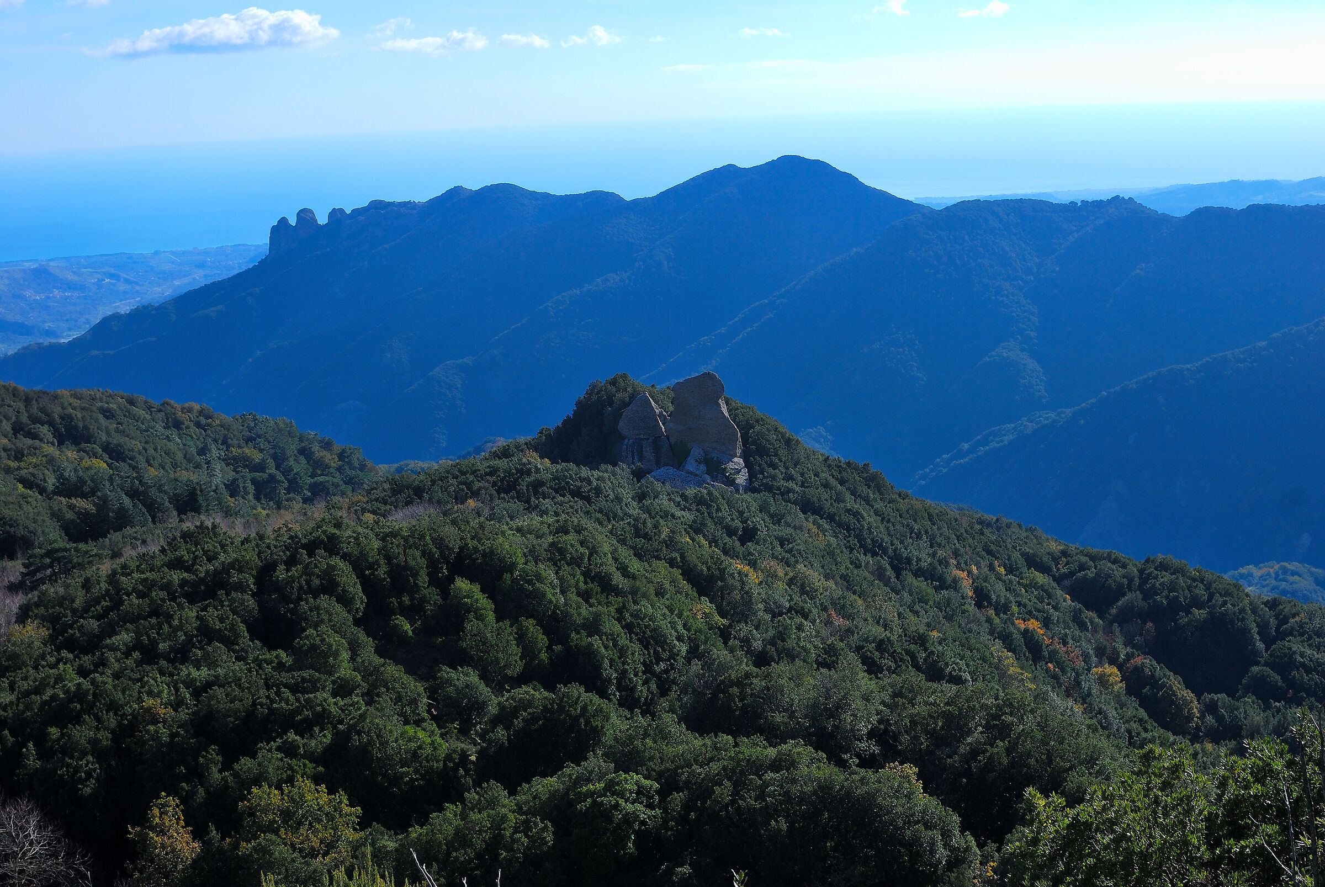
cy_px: 444
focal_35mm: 52
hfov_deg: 37.8
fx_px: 1935
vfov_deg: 25.8
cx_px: 662
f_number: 8
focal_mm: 35
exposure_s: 1/250
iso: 100
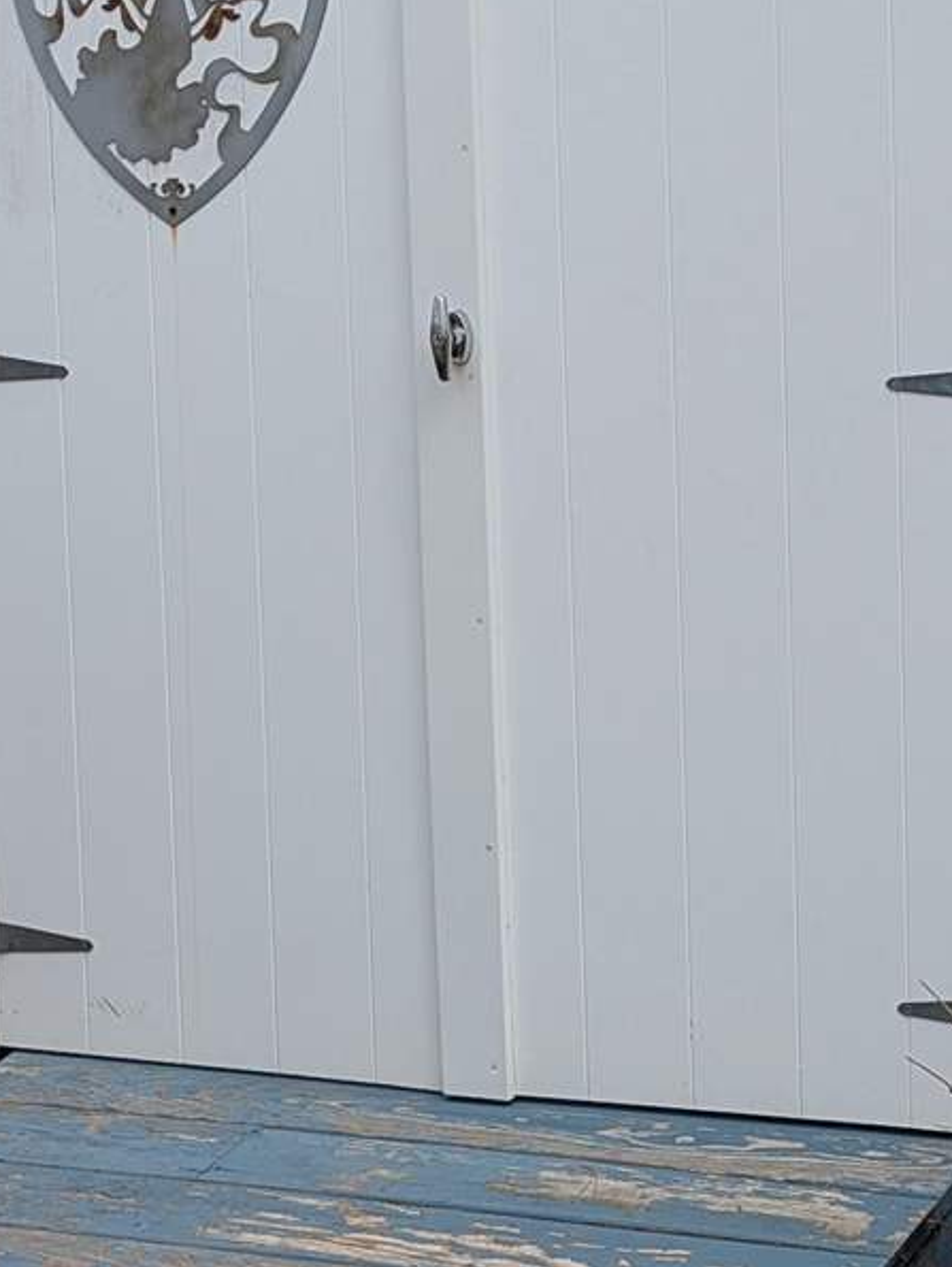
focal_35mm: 93
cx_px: 1003
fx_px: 3407
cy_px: 554
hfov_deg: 15.5
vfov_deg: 21.1
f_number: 1.85
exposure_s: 1/2020
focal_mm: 6.81
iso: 48
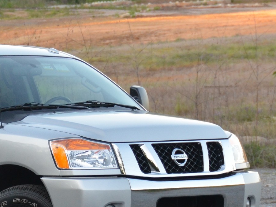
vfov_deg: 4.7
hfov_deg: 6.2
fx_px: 2544
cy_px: 131
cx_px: -36
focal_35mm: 319
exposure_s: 1/500
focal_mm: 80
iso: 1400
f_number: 5
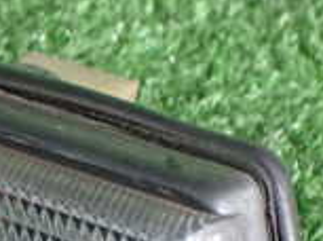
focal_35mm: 118
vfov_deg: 12.3
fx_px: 1098
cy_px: 252
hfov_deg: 16.1
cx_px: -65
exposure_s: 1/125
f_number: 2.3
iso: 800
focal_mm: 5.4
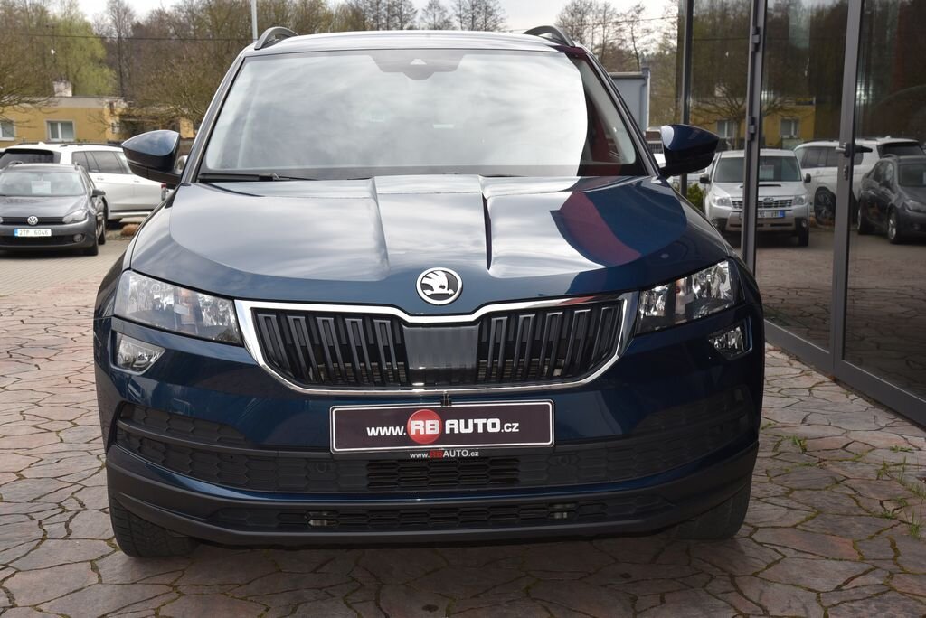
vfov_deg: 26.0
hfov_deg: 38.2
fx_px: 1338
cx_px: 463
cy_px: 309
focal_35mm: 52
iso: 500
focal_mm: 52
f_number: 11
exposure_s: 1/200
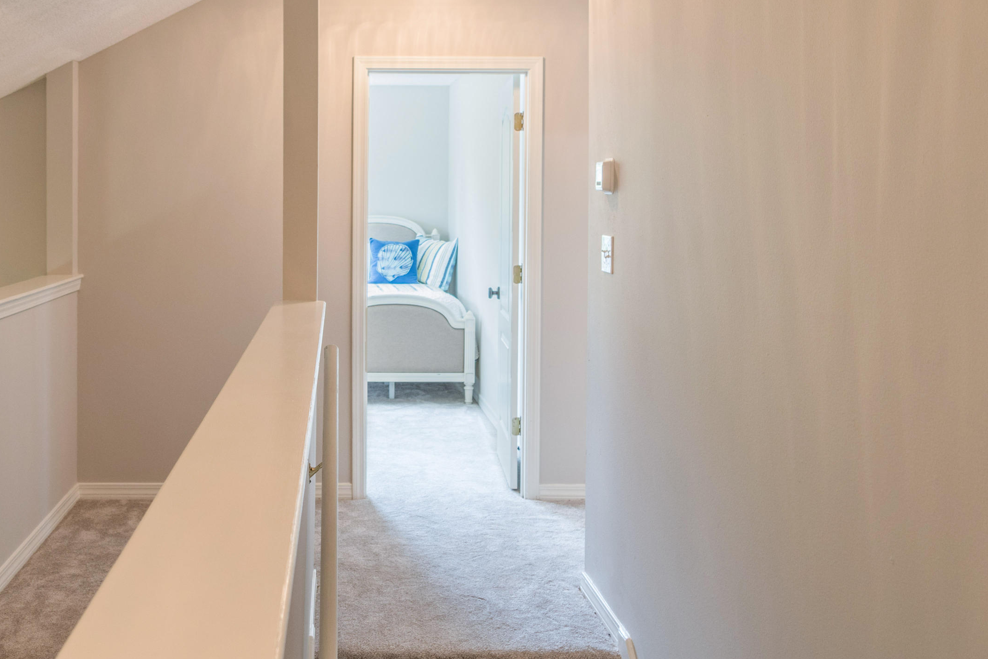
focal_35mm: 38
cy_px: 279
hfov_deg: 49.8
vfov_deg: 35.0
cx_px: 329
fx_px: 1043
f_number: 4.5
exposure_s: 1/20
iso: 250
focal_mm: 18
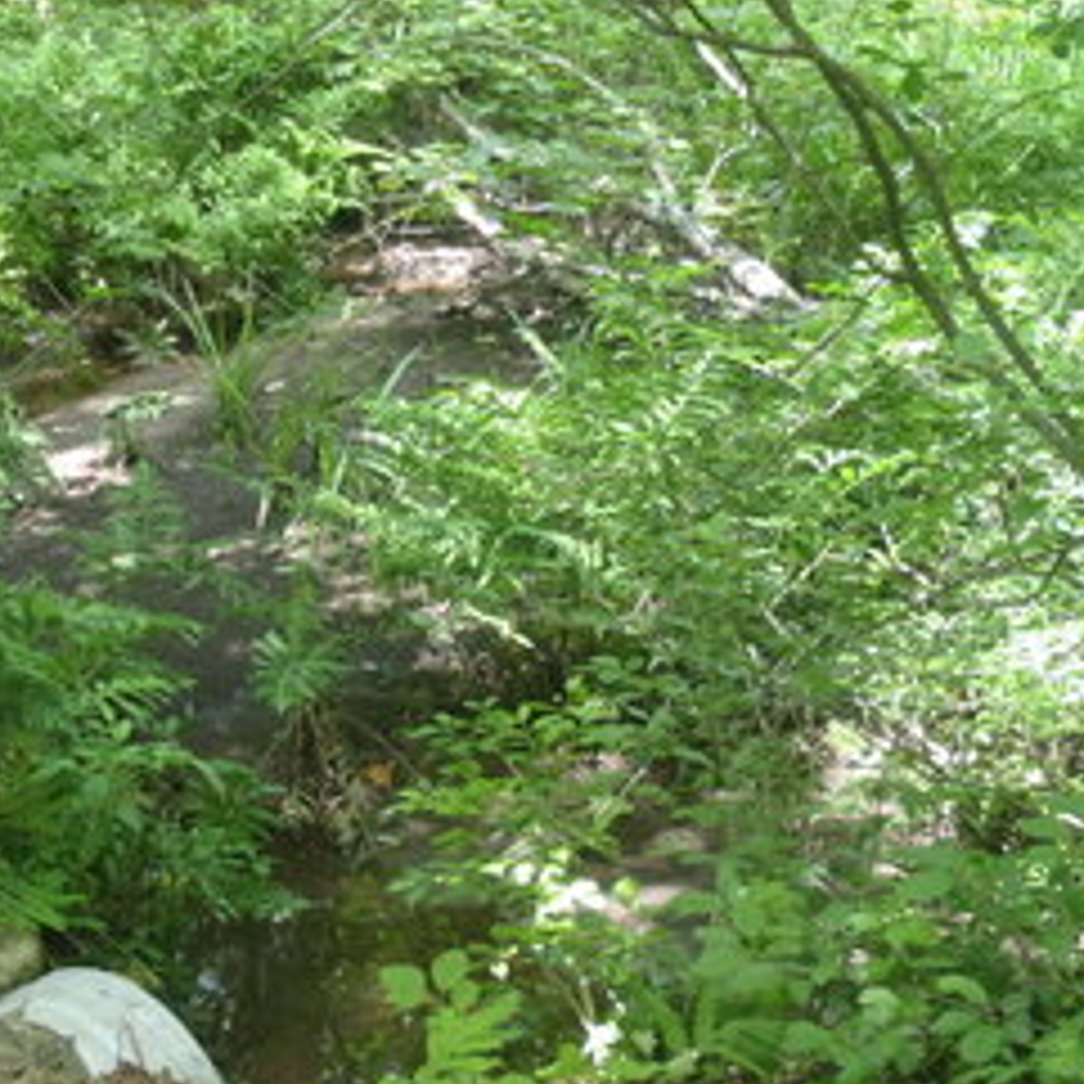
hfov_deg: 23.9
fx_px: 2551
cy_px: 517
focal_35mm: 72
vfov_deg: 24.0
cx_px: 414
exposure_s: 1/25
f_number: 4.9
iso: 200
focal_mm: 8.8
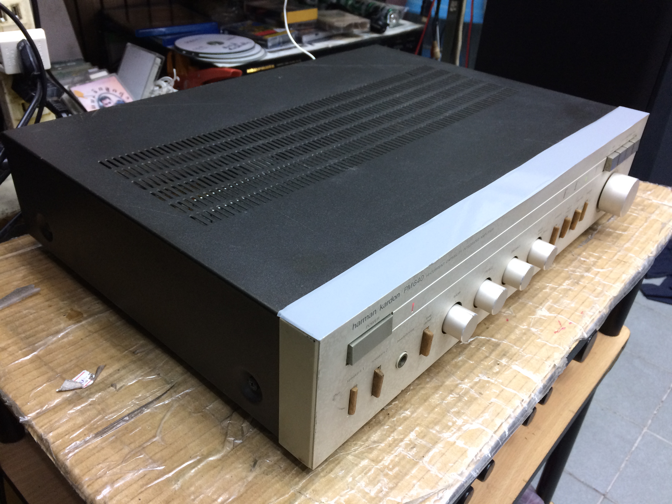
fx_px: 563
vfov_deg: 48.2
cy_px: 252
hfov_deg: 61.7
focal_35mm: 29
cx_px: 336
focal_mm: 4.15
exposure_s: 1/33
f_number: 2.2
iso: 125
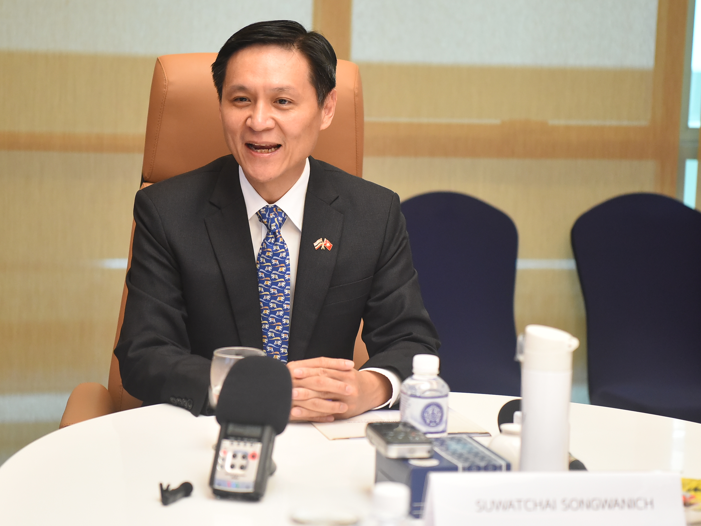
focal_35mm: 89
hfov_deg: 22.0
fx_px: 1802
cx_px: 309
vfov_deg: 16.6
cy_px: 217
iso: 2500
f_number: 2.8
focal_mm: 70
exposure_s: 1/320
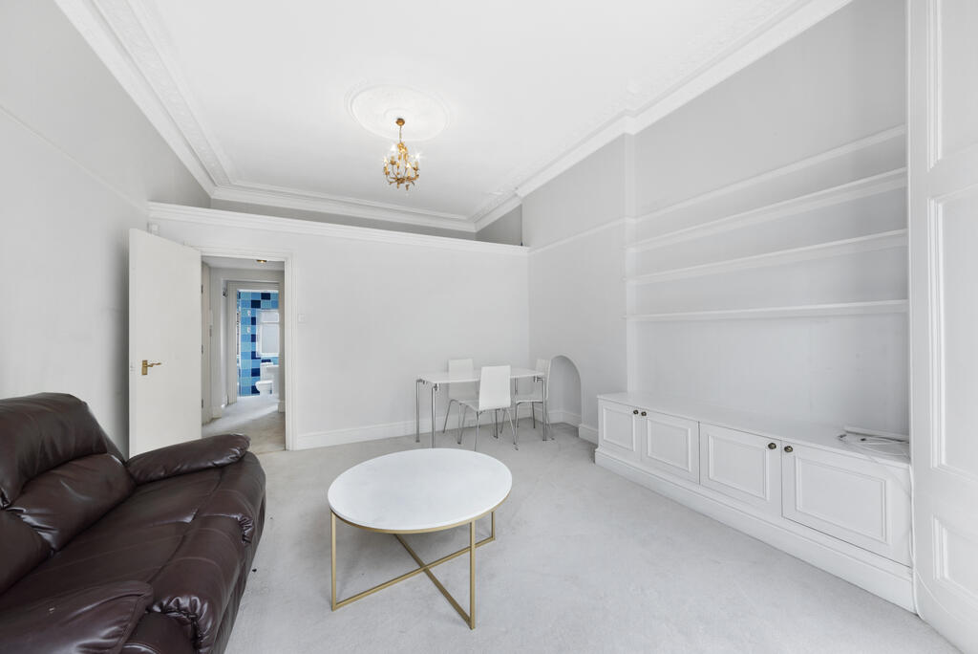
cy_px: 327
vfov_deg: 90.1
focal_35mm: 12
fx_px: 326
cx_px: 489
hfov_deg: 112.6
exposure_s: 1/15
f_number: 16
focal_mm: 12
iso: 200
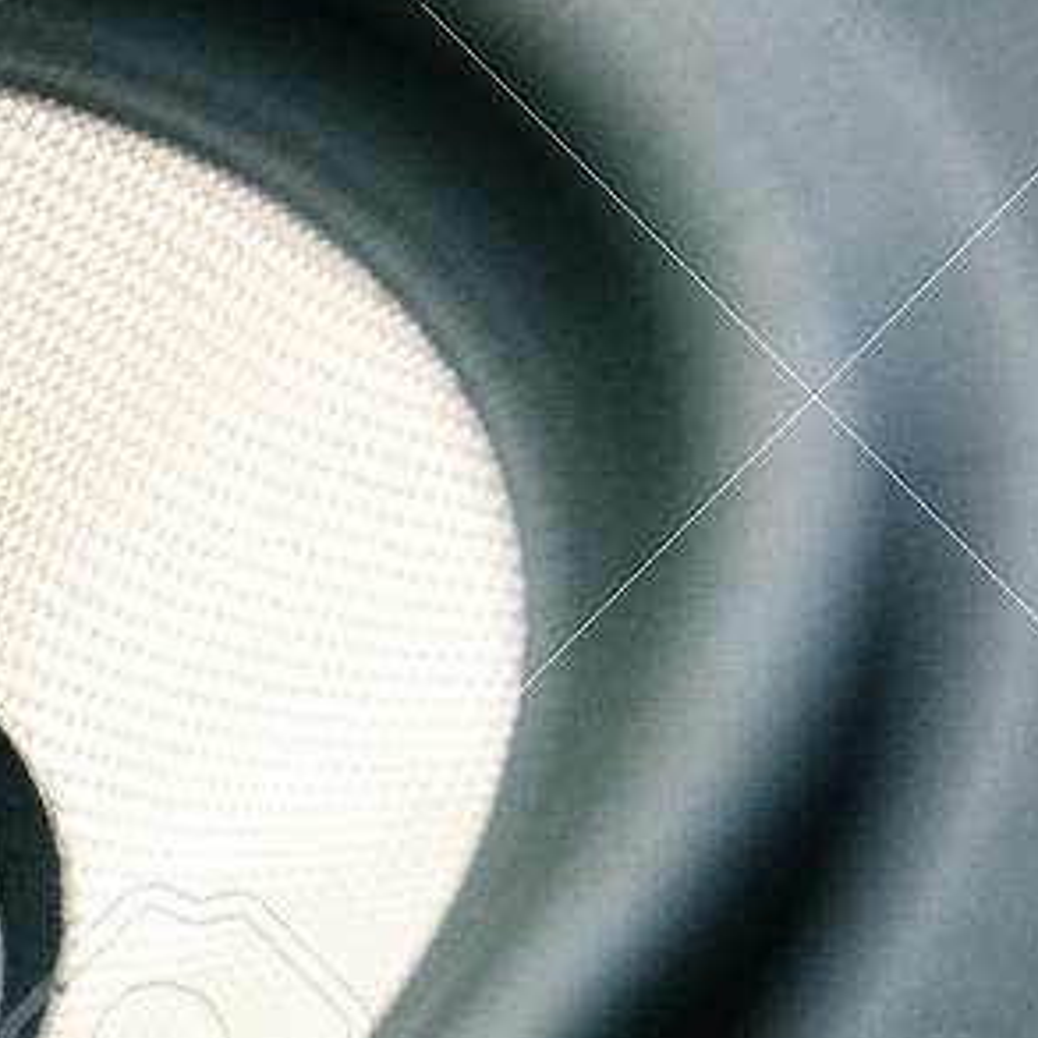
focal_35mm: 226
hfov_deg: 7.6
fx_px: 7667
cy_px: 928
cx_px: -496
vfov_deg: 7.7
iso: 400
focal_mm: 40
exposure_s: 1/40
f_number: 11
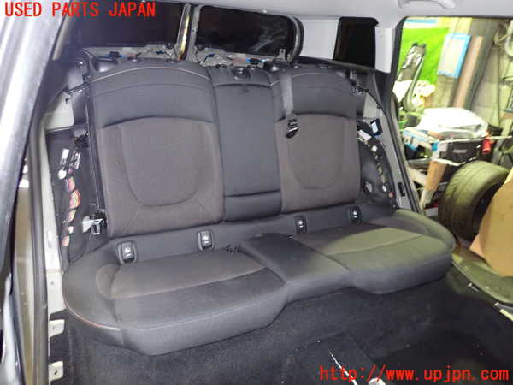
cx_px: 256
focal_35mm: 25
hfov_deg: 69.4
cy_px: 192
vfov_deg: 54.9
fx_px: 370
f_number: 2
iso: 800
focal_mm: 4.5
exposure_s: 1/30
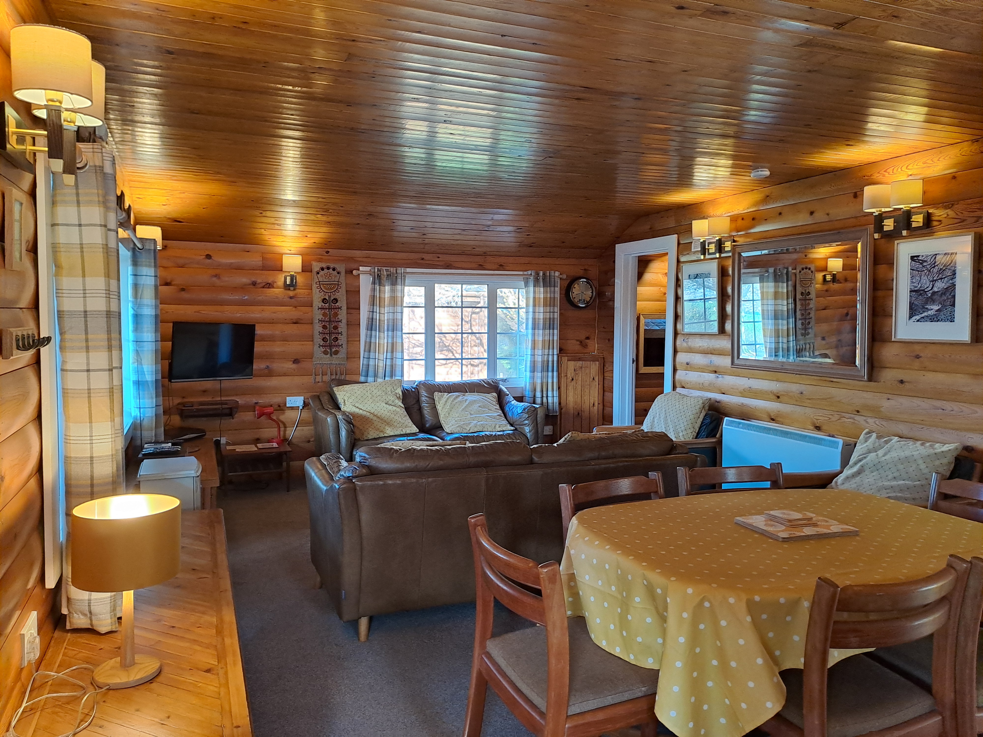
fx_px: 710
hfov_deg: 69.4
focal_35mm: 25
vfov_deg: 54.9
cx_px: 492
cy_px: 368
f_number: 1.8
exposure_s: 1/50
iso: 160
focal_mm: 4.65
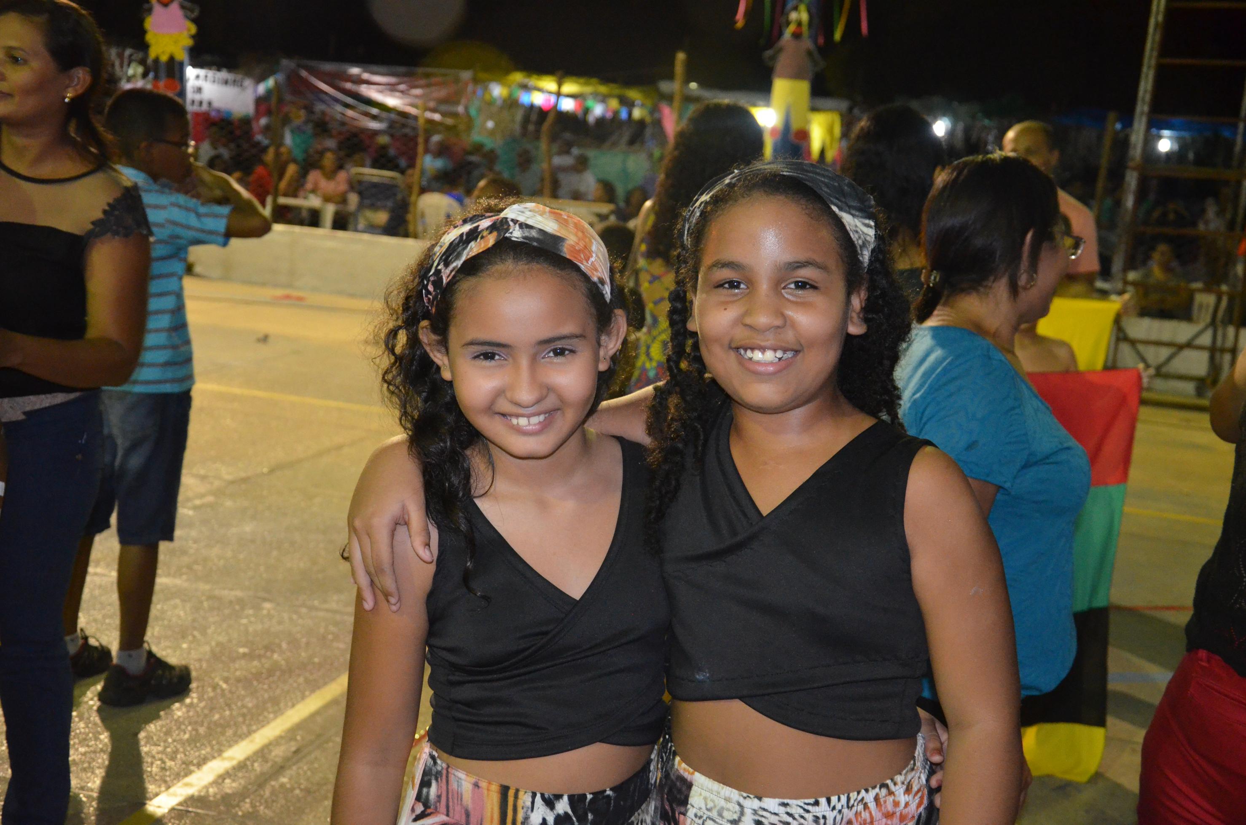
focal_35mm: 48
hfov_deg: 41.2
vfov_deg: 28.0
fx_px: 1658
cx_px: 623
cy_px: 412
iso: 3200
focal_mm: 32
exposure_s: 1/60
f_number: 4.2
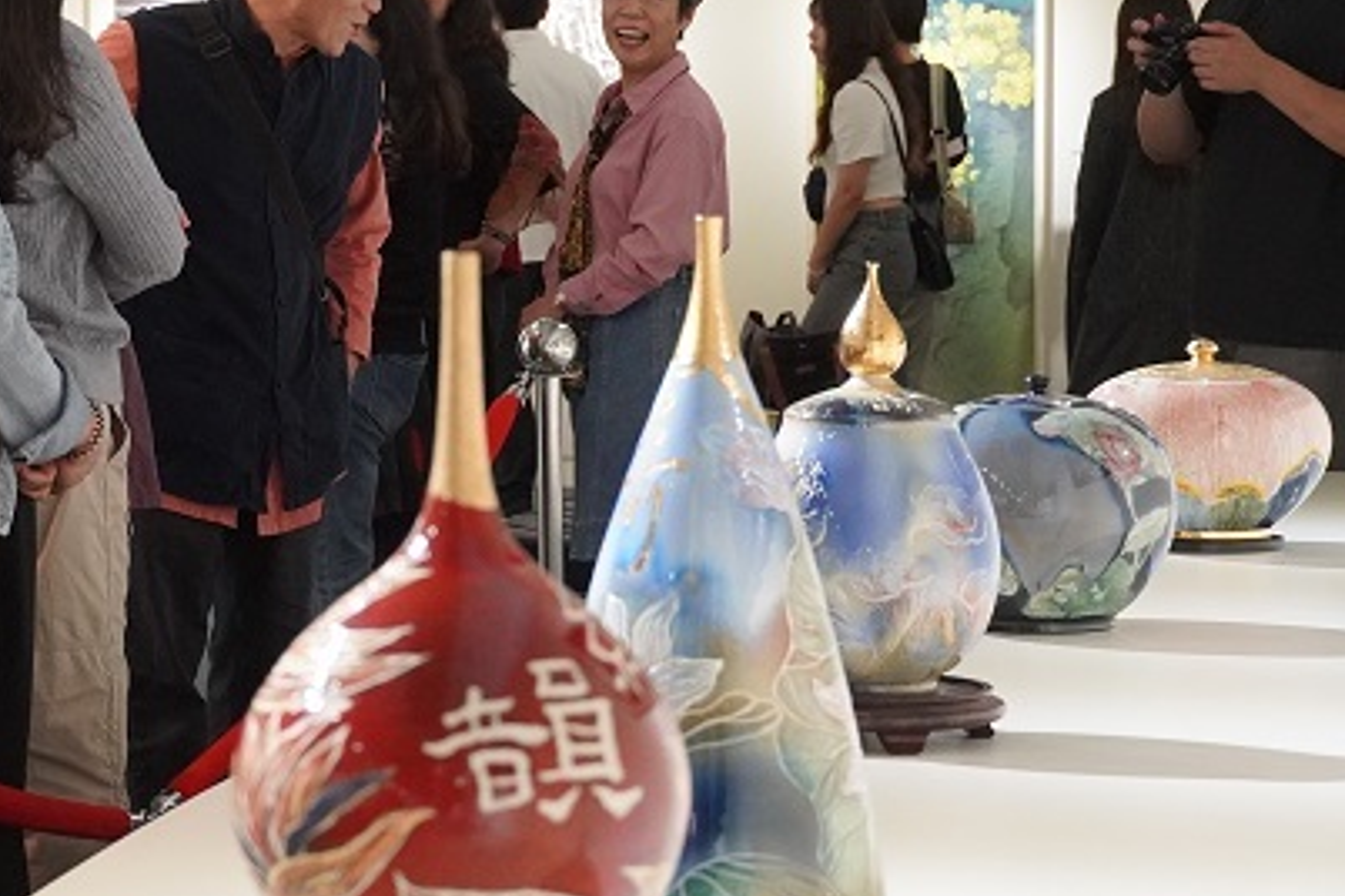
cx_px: 147
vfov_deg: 10.6
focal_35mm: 129
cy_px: 411
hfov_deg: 15.7
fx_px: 4819
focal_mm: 48
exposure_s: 1/160
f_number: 5
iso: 4000
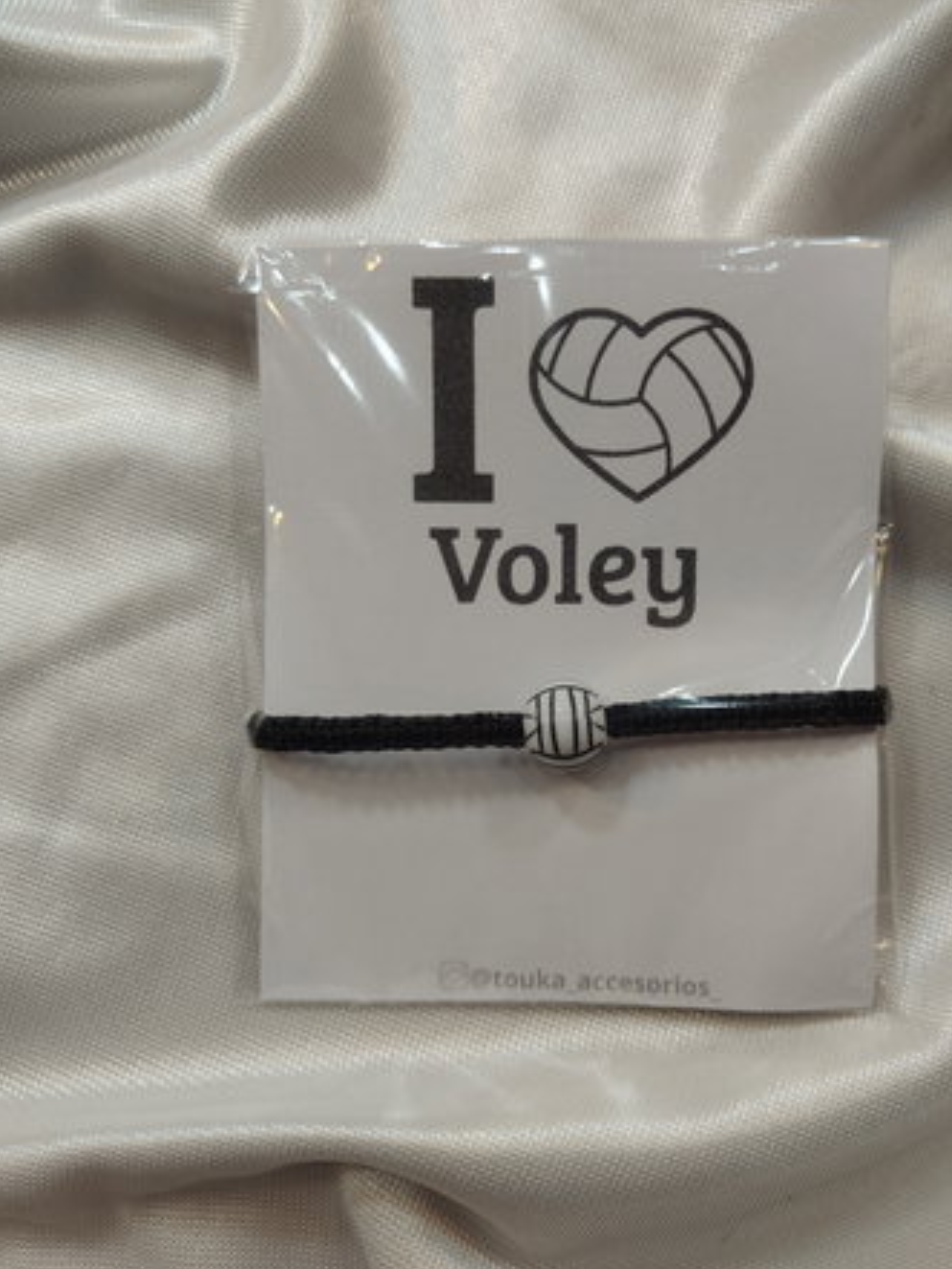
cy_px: 577
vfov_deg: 61.5
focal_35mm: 29
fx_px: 1063
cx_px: 561
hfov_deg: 48.0
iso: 80
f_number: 1.8
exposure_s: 1/120
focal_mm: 5.59
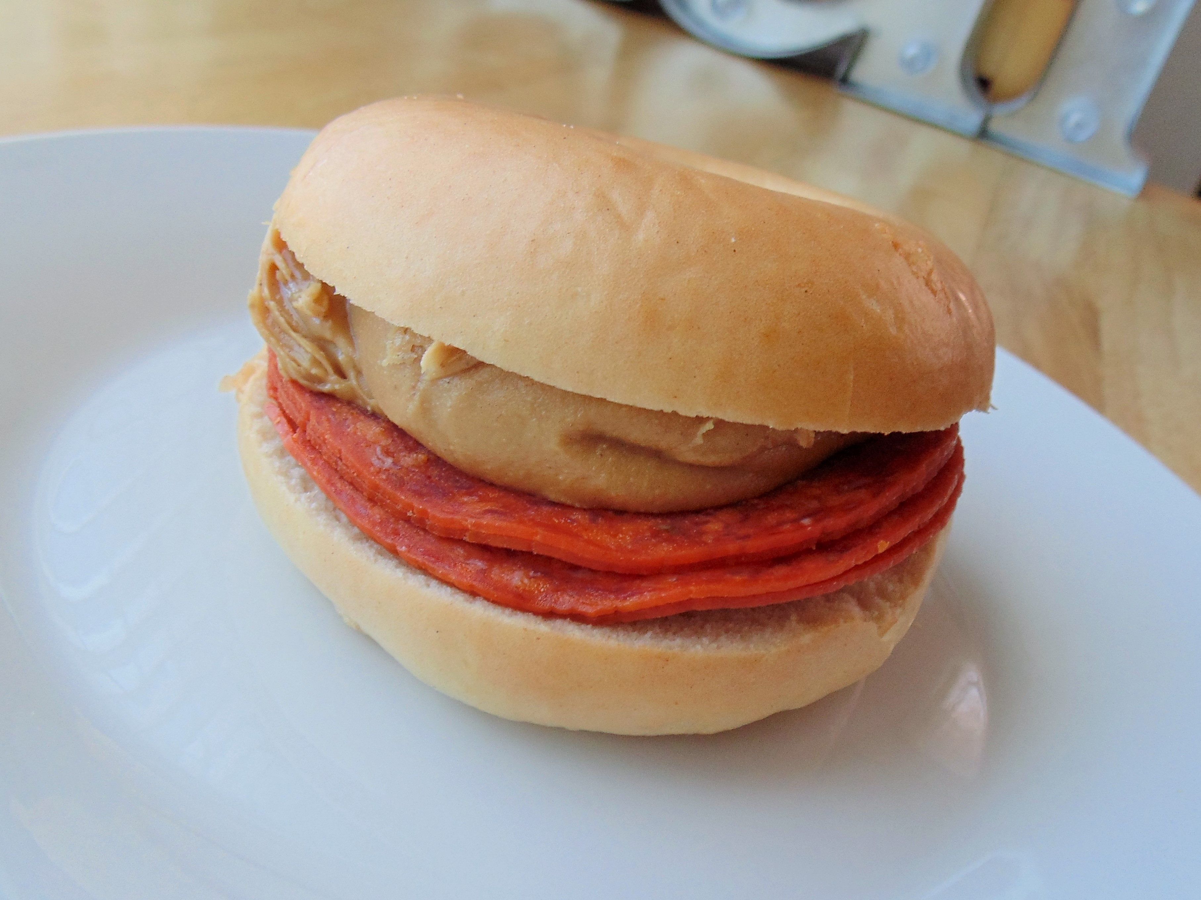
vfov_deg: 61.1
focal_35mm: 22
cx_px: 600
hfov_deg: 76.4
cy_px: 450
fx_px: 763
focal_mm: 4
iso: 80
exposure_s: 1/30
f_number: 3.1
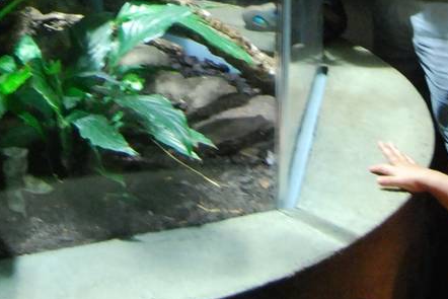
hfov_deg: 20.8
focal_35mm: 98
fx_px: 1220
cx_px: 245
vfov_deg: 12.8
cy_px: -230
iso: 1100
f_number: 3.5
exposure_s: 1/30
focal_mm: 18
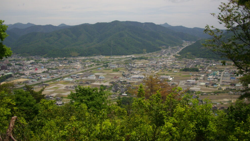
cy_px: 58
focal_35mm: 41
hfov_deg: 49.4
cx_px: 124
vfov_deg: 28.9
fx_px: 272
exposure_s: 1/640
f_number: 5.6
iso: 100
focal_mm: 6.2
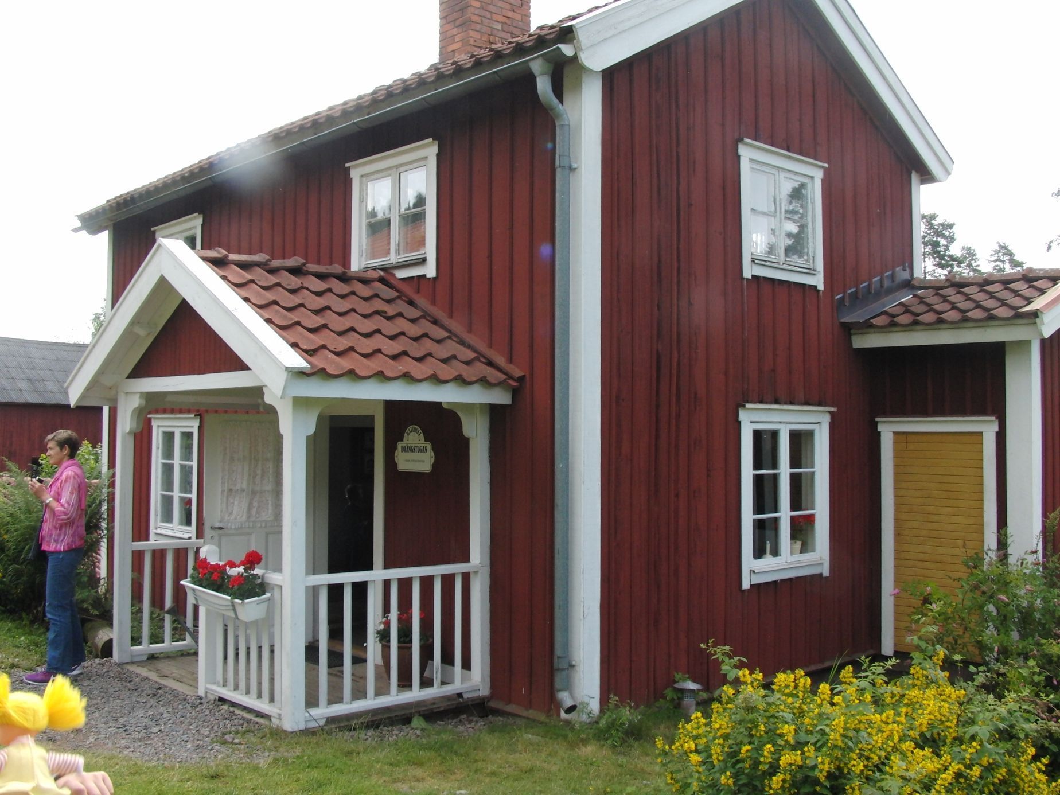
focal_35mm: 36
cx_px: 530
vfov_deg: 39.7
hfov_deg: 51.4
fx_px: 1102
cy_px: 398
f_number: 5.3
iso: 200
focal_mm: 7.3
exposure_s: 1/250
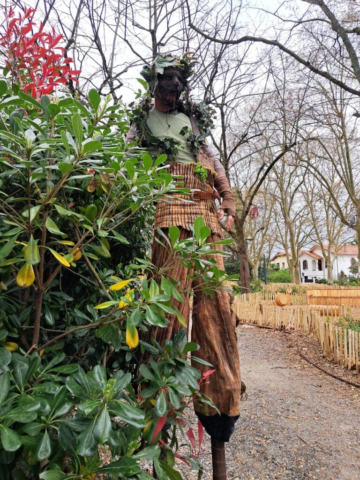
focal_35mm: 27
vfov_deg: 65.3
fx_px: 374
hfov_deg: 51.4
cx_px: 180
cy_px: 240
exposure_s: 1/262
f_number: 1.8
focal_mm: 4
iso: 50
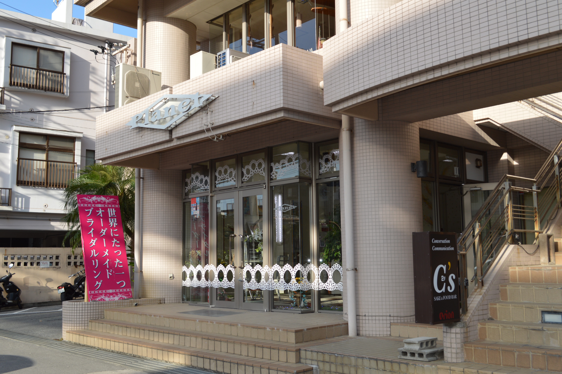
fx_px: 608
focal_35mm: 39
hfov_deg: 49.6
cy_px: 187
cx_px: 281
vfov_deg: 34.1
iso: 100
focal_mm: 26
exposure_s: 1/125
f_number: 8
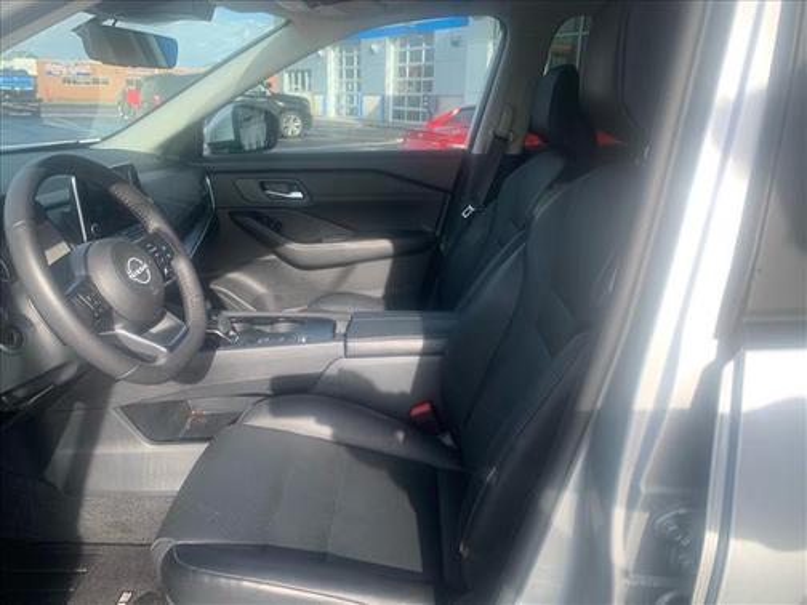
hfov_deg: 67.3
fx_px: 606
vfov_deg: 53.1
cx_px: 404
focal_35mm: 26
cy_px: 302
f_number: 1.8
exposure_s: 1/687
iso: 25
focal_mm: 4.25
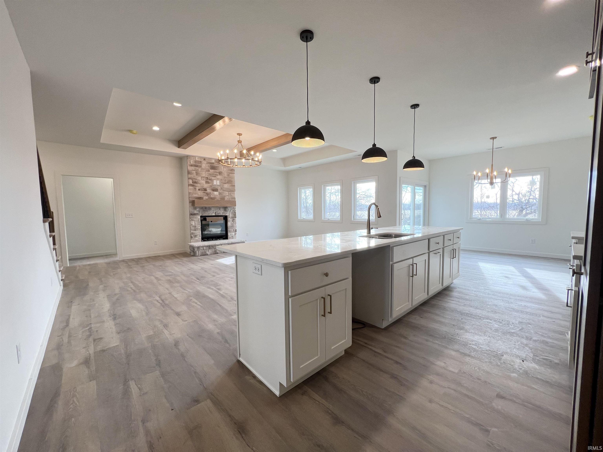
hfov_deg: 106.2
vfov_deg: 89.9
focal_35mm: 13
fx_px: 226
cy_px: 226
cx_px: 302
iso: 50
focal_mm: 1.57
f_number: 1.8
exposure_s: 1/120
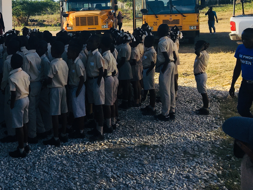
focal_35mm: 59
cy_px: 25
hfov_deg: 31.3
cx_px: 30
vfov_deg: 24.2
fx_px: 431
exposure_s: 1/1202
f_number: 2.2
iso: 25
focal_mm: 4.15
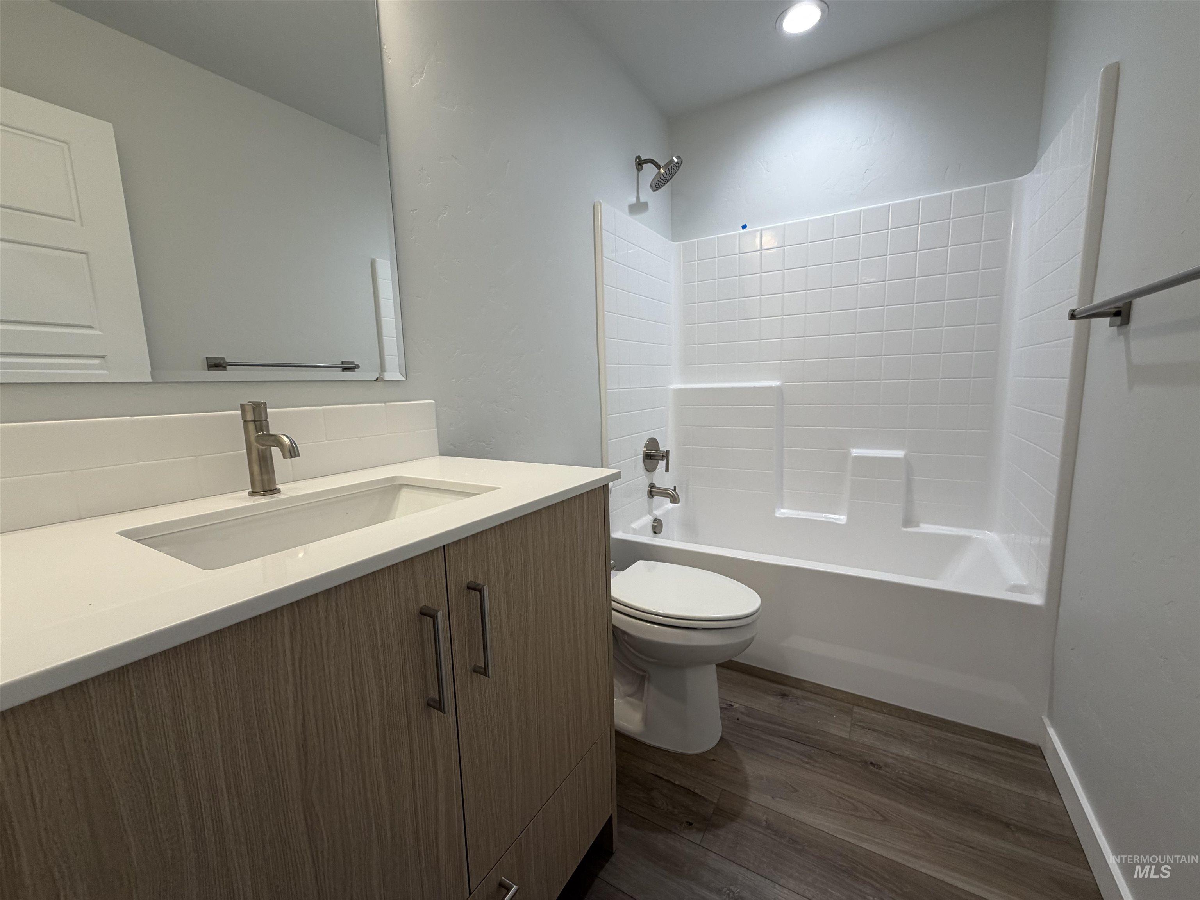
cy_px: 450
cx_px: 600
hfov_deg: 102.1
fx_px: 485
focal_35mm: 14
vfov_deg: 85.7
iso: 125
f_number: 2.2
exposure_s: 1/120
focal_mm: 2.22
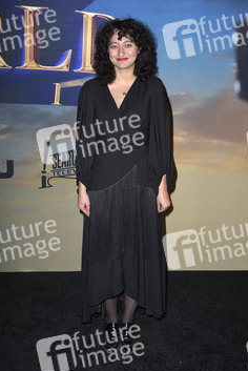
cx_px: 121
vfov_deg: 45.4
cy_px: 192
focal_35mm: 43
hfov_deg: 31.2
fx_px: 443
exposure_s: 1/250
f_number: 6.3
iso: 320
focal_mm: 38
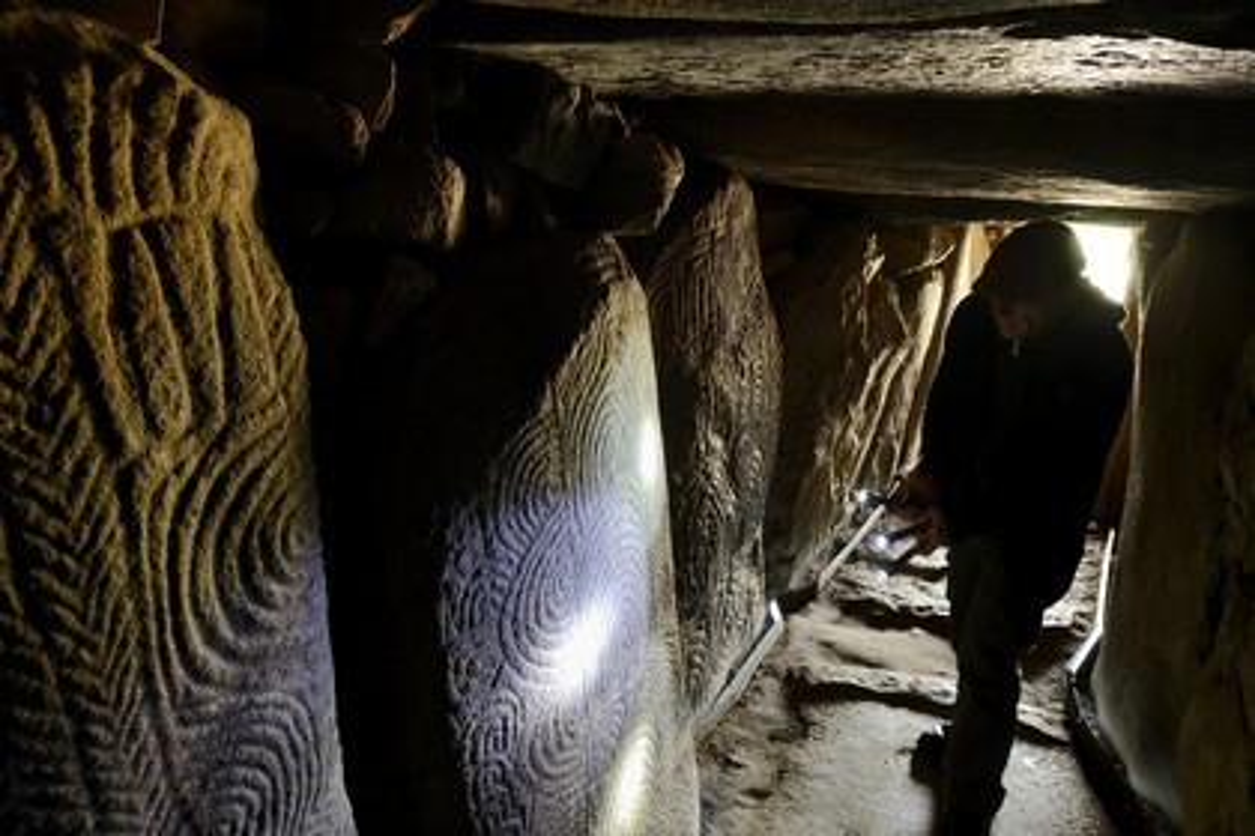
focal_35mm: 24
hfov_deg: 73.7
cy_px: 418
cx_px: 628
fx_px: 837
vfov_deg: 53.1
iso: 1600
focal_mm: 24
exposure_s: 1/2.5
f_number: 9
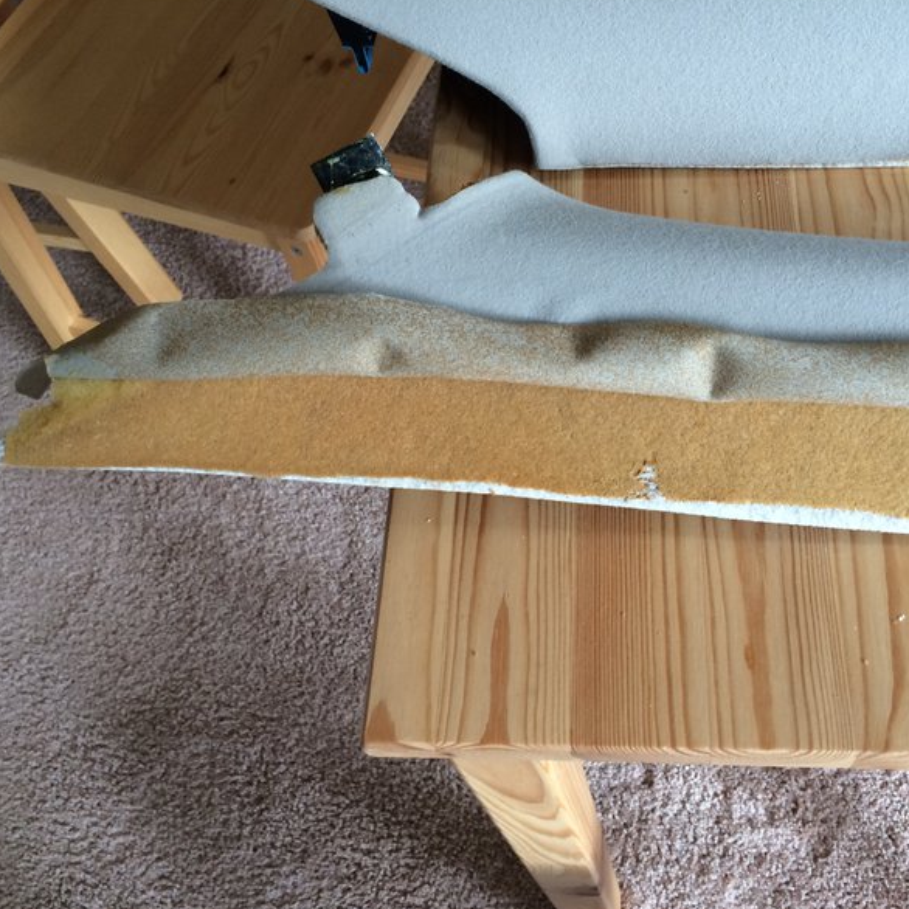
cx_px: 515
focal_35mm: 35
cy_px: 454
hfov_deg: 47.1
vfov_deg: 47.2
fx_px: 1040
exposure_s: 1/30
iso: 32
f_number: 2.2
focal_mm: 4.15
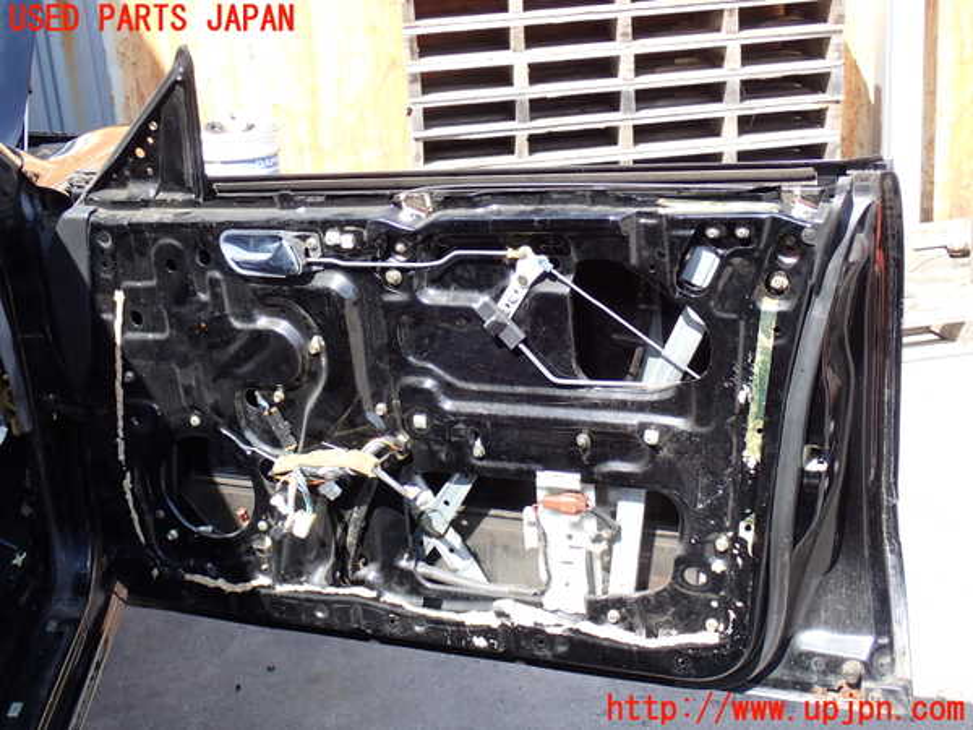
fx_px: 1405
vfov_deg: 29.1
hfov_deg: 38.2
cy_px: 365
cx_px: 486
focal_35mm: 50
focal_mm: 9.01
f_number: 4.5
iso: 100
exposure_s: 1/125
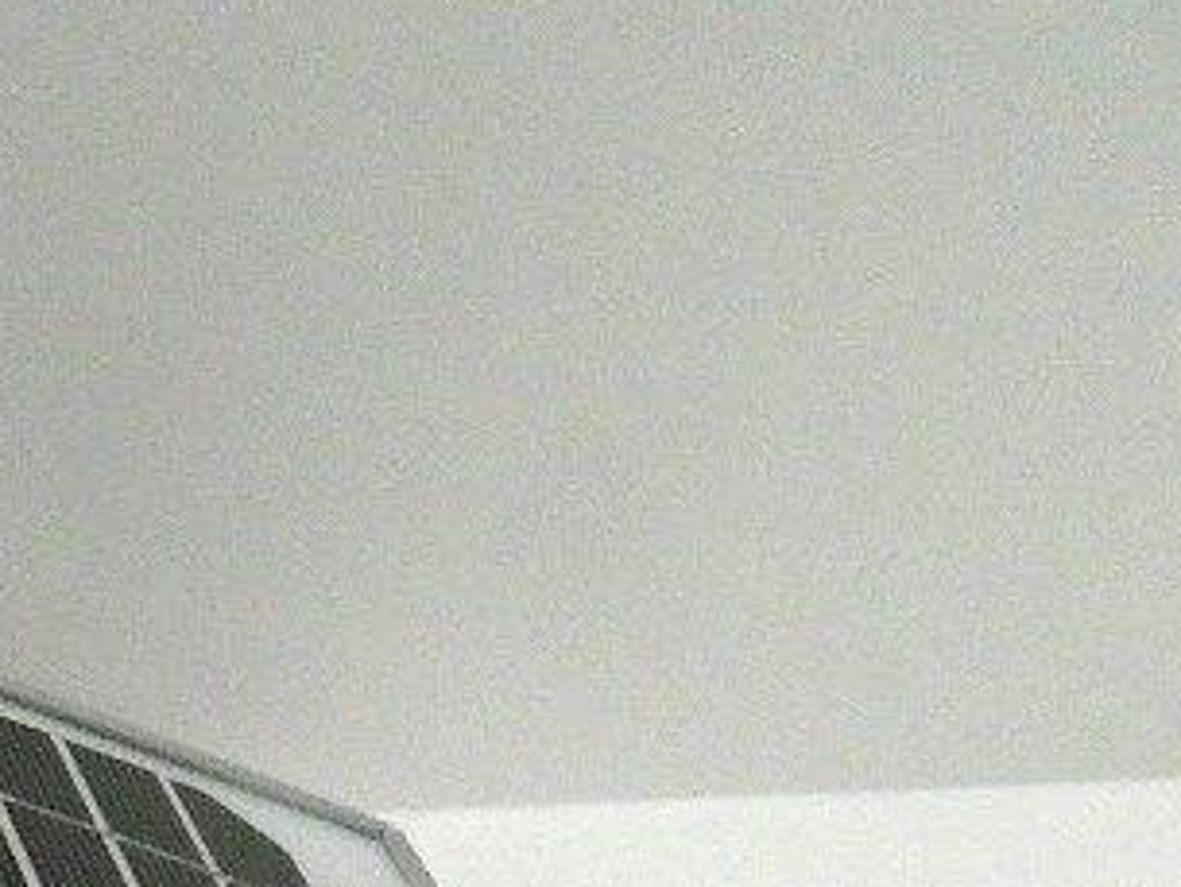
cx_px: -589
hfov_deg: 20.1
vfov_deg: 15.9
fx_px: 2867
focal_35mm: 84
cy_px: 1406
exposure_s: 1/30
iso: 250
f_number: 3.1
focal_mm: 4.5
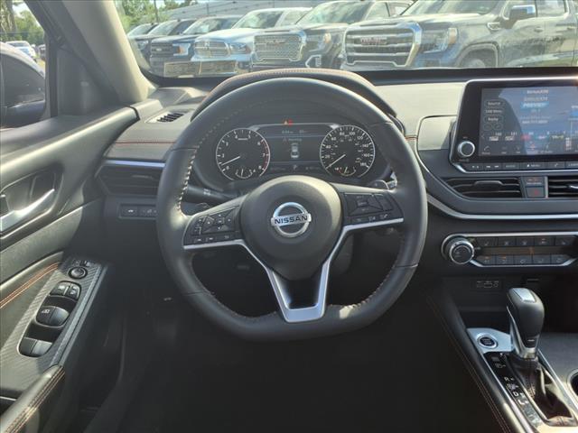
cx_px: 289
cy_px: 216
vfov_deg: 51.4
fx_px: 451
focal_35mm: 27
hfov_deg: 65.3
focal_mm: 3.58
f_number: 1.9
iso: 40
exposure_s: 1/238
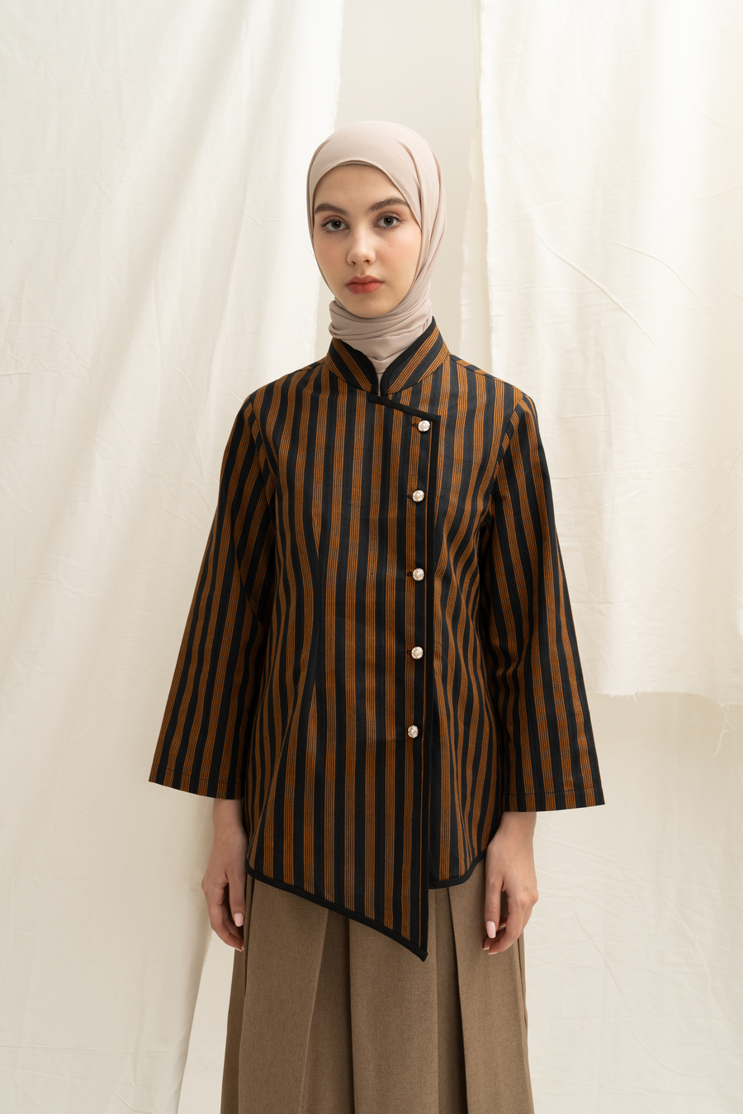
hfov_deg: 38.9
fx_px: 1053
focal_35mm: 34
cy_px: 557
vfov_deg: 55.8
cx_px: 372
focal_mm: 34
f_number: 5.6
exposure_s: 1/160
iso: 100
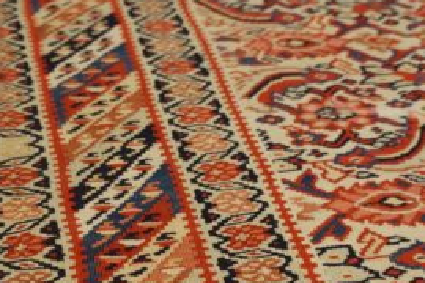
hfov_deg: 33.4
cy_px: 265
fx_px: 708
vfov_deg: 22.0
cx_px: 189
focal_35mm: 60
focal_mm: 18
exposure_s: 1/60
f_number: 4
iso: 500
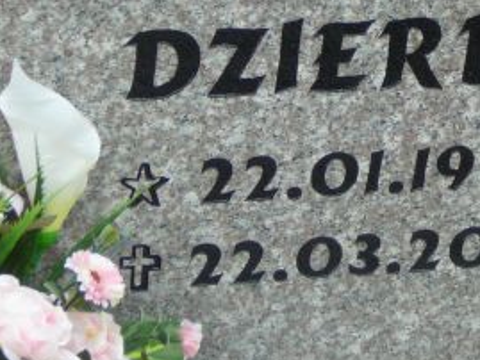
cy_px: 27
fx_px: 2539
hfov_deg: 10.8
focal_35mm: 183
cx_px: 341
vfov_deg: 8.1
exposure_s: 1/125
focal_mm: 11.5
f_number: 3.7
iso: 80
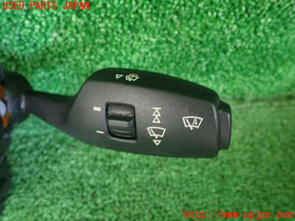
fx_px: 273
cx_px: 148
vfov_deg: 44.2
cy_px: 110
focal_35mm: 32
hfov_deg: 56.8
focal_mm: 5.79
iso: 800
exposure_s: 1/20
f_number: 2.4
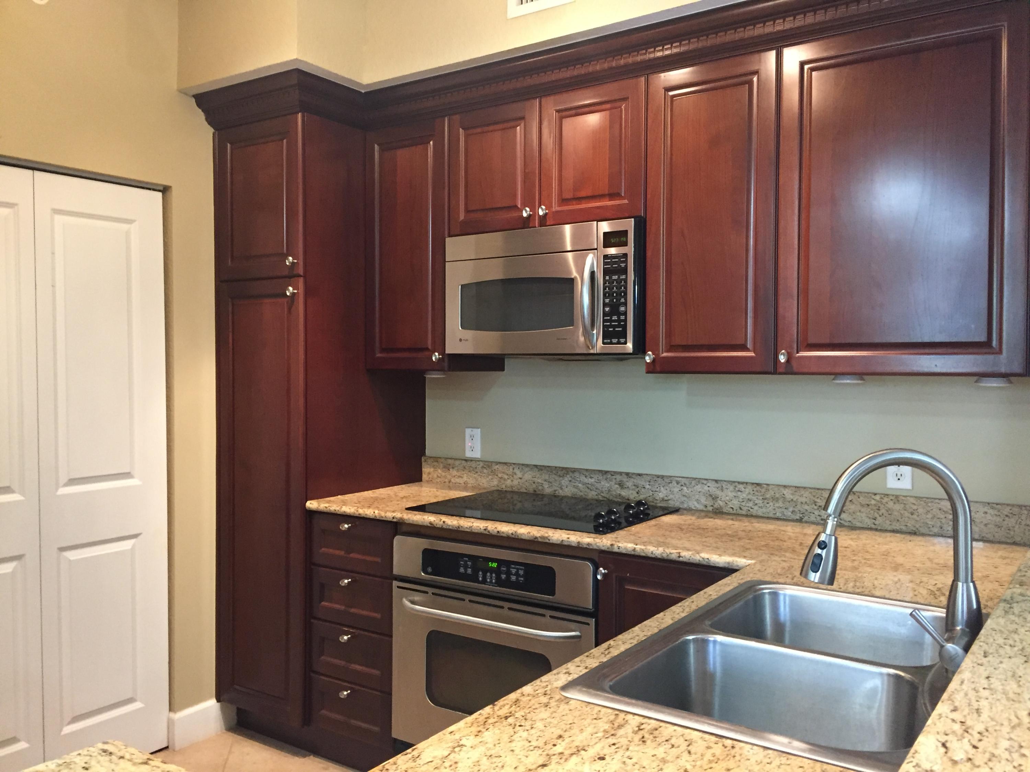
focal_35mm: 29
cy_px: 386
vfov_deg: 48.2
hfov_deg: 61.7
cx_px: 515
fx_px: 863
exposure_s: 1/17
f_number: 2.2
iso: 250
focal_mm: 4.15
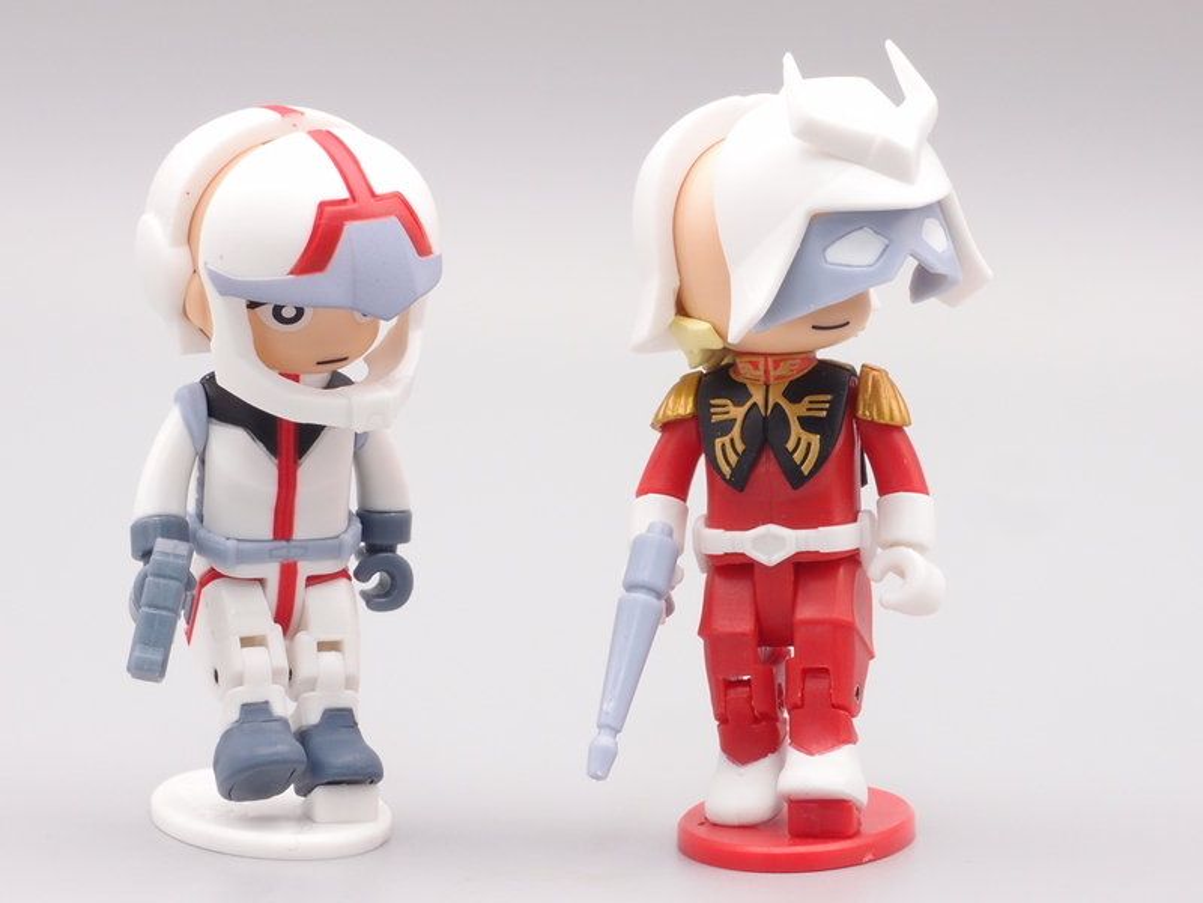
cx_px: 602
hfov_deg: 17.6
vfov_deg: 13.2
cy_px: 452
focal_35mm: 112
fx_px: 3892
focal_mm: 24
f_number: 8
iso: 100
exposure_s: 1/6
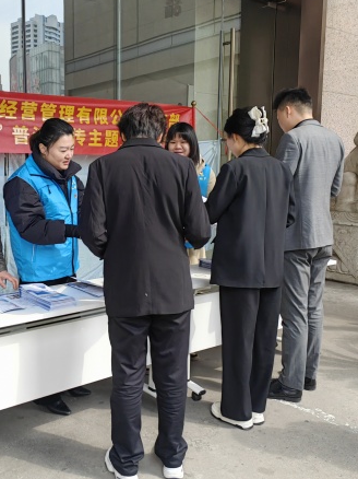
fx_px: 511
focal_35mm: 37
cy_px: 234
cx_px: 96
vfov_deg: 50.2
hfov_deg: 37.8
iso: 160
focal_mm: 5.54
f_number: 1.8
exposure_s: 1/736
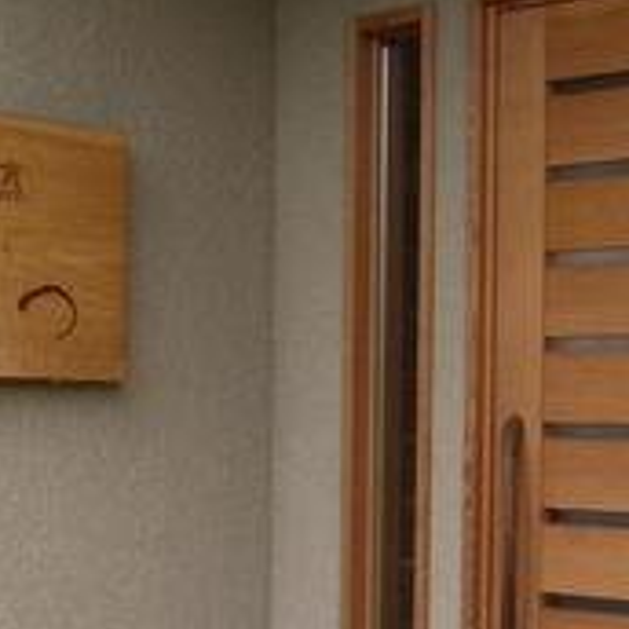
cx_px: 311
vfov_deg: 22.0
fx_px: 1604
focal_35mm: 78
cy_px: 450
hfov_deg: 22.2
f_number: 4
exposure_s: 1/320
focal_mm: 7.9
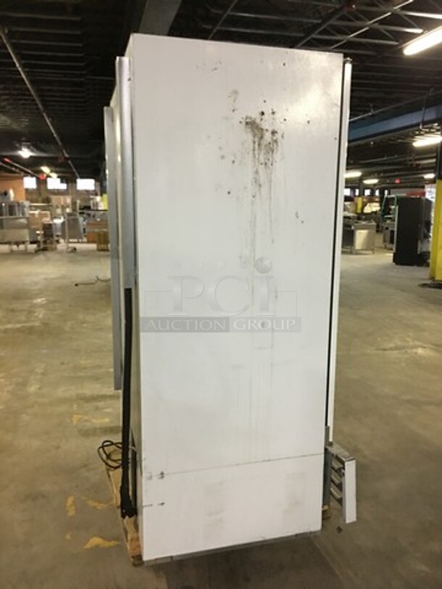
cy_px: 294
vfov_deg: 61.7
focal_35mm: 29
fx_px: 494
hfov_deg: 48.2
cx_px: 221
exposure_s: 1/4
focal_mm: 4.15
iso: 80
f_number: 2.2
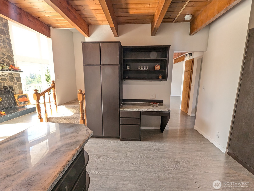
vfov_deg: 90.0
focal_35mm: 13
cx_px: 127
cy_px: 96
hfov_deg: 106.1
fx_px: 96
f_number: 2.2
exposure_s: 1/33.2
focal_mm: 1.95
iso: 171
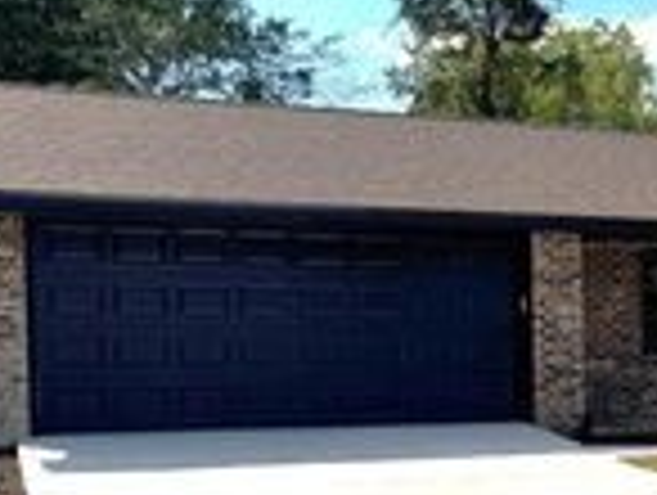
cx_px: 878
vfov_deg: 17.9
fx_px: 1559
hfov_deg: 21.3
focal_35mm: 82
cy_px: 412
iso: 80
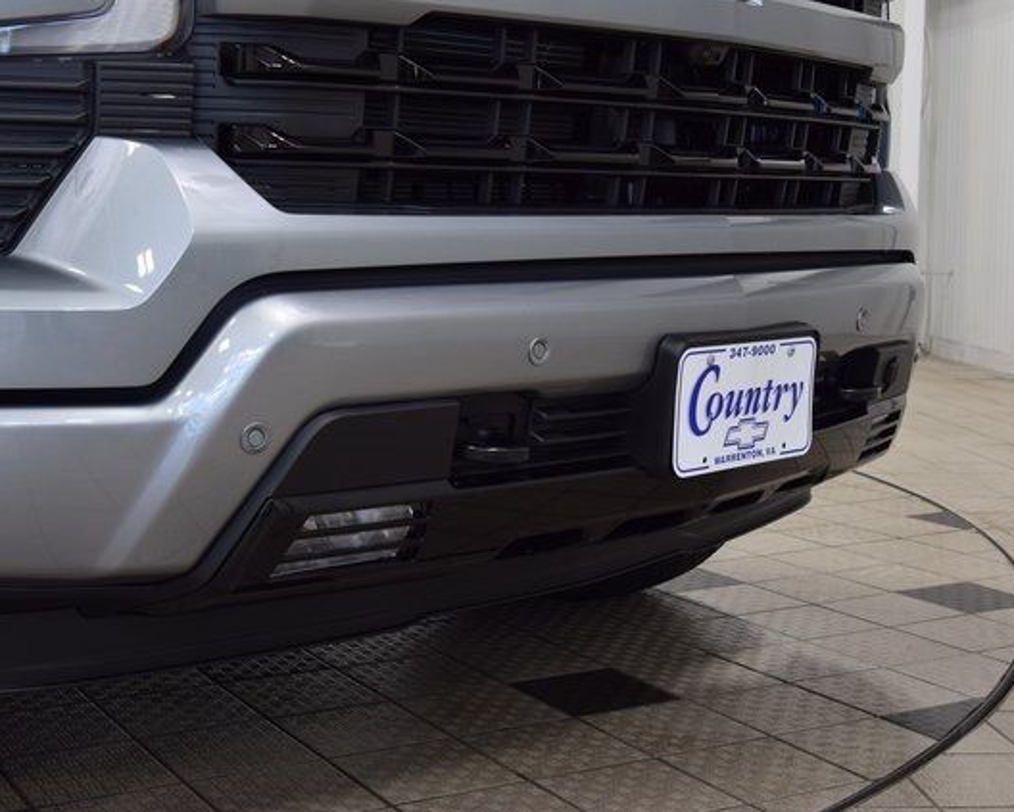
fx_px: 1742
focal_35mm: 58
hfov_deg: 32.4
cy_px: 406
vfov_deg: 26.3
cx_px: 426
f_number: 6.3
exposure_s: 1/20
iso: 400
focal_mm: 34
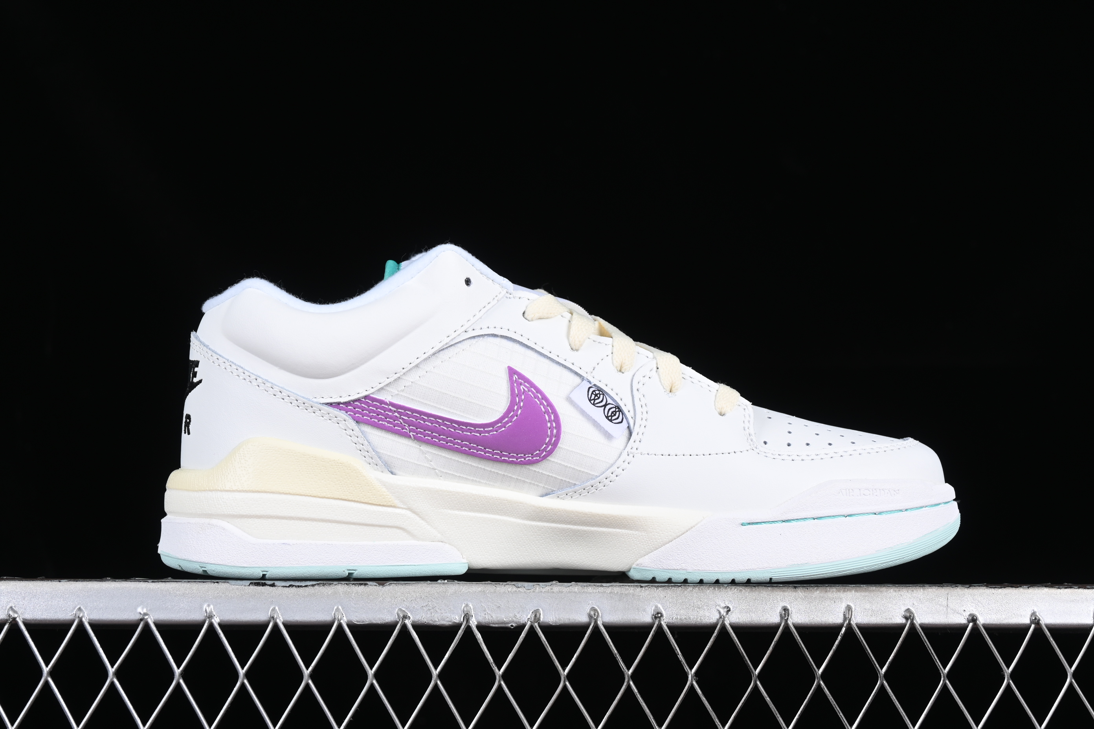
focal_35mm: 75
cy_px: 364
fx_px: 2279
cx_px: 547
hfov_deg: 27.0
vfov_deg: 18.2
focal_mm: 50
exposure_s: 1/80
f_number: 8
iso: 160
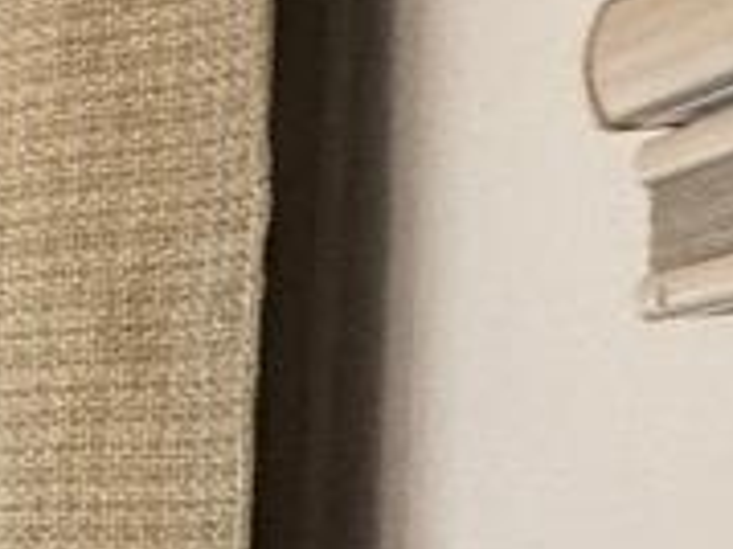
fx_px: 2116
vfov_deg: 14.2
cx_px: -1683
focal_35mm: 100
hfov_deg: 10.3
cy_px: 692
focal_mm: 2.22
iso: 500
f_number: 2.2
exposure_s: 1/60
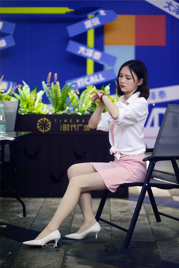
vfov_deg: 23.9
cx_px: 90
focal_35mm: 85
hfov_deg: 16.1
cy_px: 134
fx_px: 634
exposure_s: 1/250
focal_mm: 85
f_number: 1.8
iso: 500
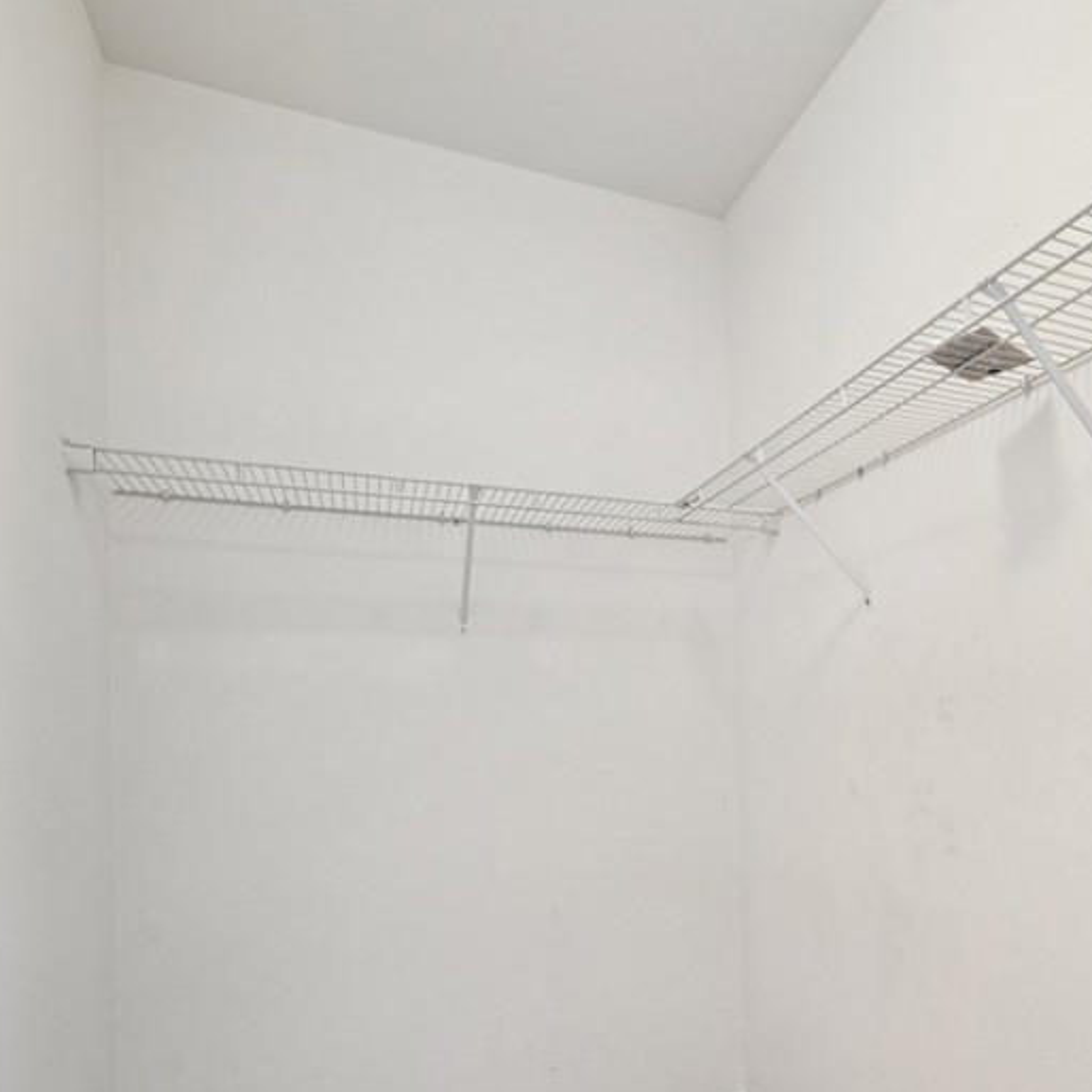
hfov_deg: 67.2
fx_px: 785
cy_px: 703
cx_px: 750
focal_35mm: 22
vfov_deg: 68.2
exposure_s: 1/8
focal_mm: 13
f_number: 8
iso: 400
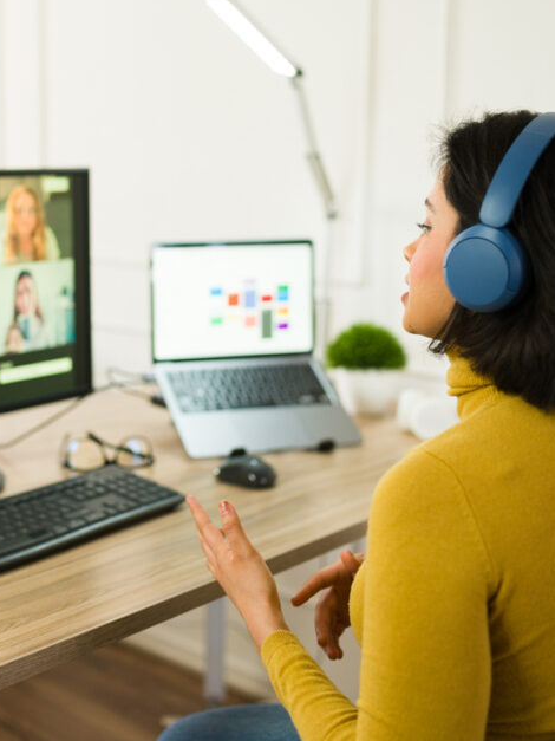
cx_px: 115
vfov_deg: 34.9
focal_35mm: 55
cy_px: 341
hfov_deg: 26.1
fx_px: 1176
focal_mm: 35
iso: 400
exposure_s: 1/160
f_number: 1.8
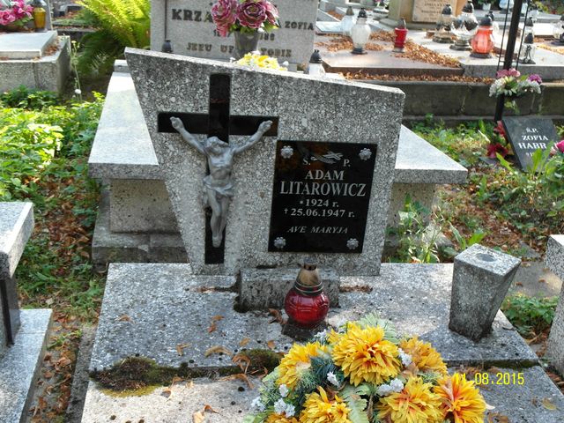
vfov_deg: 34.3
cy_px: 212
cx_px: 282
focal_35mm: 42
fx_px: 684
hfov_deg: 44.8
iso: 100
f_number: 3.8
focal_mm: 9.1
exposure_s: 1/90
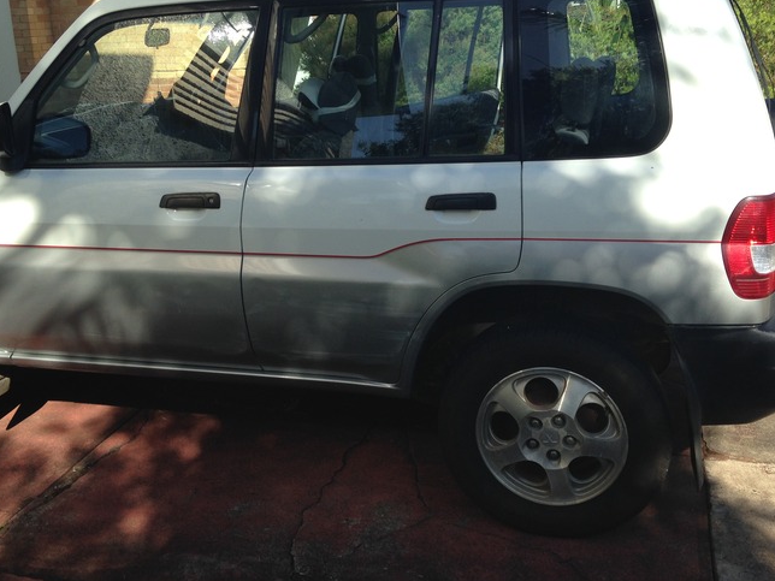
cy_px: 260
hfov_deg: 45.8
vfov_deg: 35.1
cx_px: 371
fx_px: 918
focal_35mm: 41
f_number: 2.4
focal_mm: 4.12
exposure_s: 1/821
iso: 50
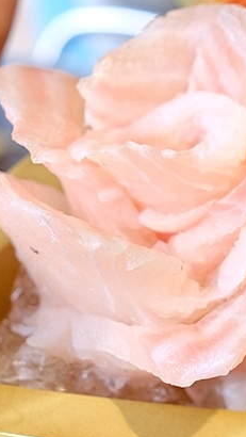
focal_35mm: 76
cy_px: 256
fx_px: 880
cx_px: 293
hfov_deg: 15.4
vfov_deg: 27.8
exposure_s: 1/120
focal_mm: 23
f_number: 3.6
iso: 1000
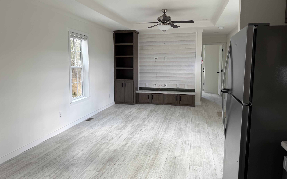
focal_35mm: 26
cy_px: 81
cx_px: 143
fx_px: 203
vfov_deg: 47.5
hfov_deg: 70.4
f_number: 1.78
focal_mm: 6.76
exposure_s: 1/121
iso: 80
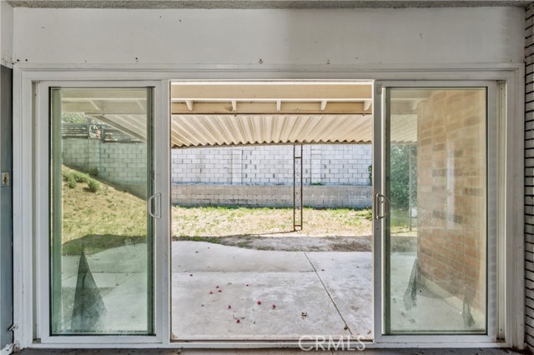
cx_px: 267
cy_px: 178
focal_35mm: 19
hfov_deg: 86.9
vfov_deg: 64.5
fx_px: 282
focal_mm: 19
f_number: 13
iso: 100
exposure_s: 1/13
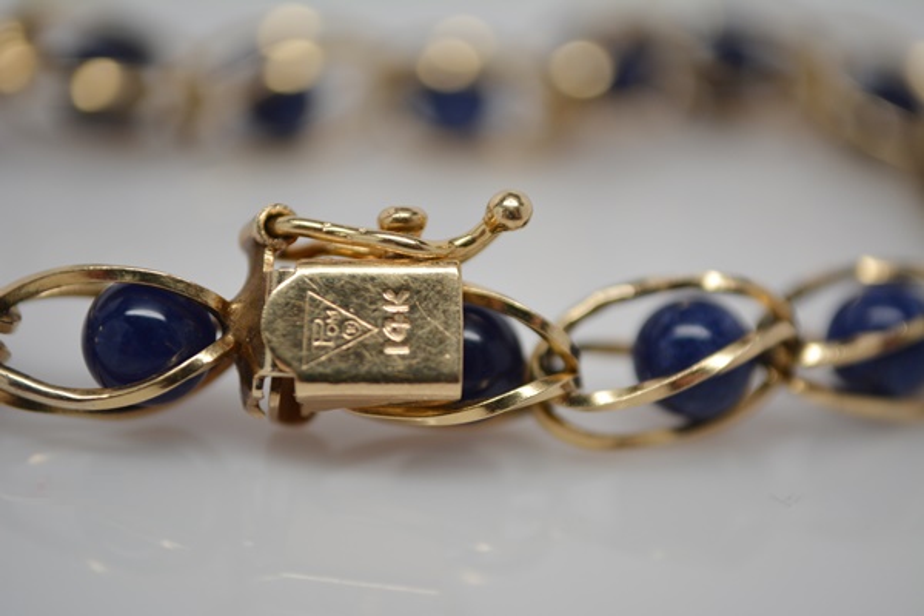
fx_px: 2117
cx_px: 462
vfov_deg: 16.6
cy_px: 308
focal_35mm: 82
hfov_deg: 24.6
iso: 400
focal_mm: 55
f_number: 5.6
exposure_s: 1/60
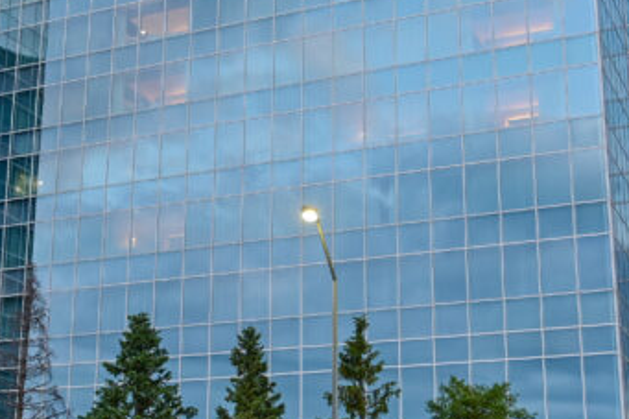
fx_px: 1257
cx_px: 199
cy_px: 232
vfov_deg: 18.9
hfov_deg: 27.9
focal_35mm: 72
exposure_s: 1/25
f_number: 4
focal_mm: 24
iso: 360
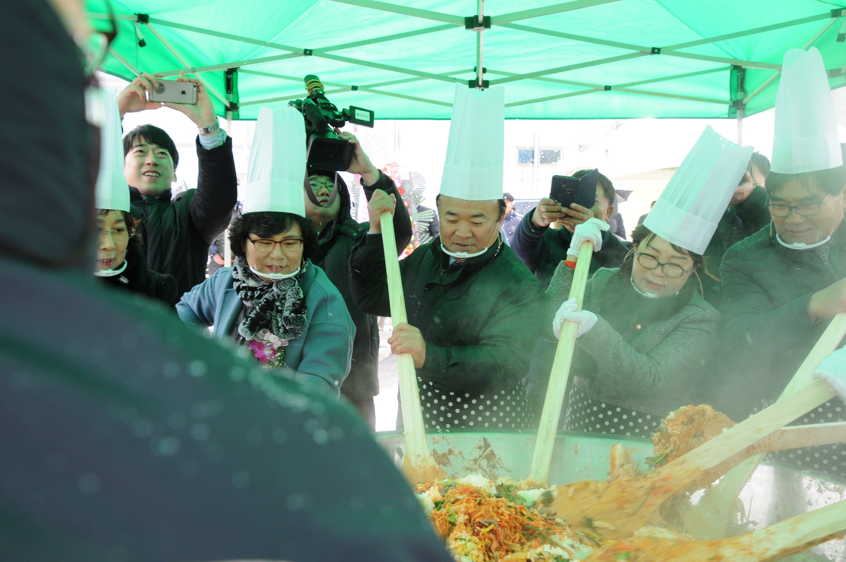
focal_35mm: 39
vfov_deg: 34.1
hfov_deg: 49.6
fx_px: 915
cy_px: 281
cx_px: 423
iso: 500
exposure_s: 1/160
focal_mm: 26
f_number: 6.3
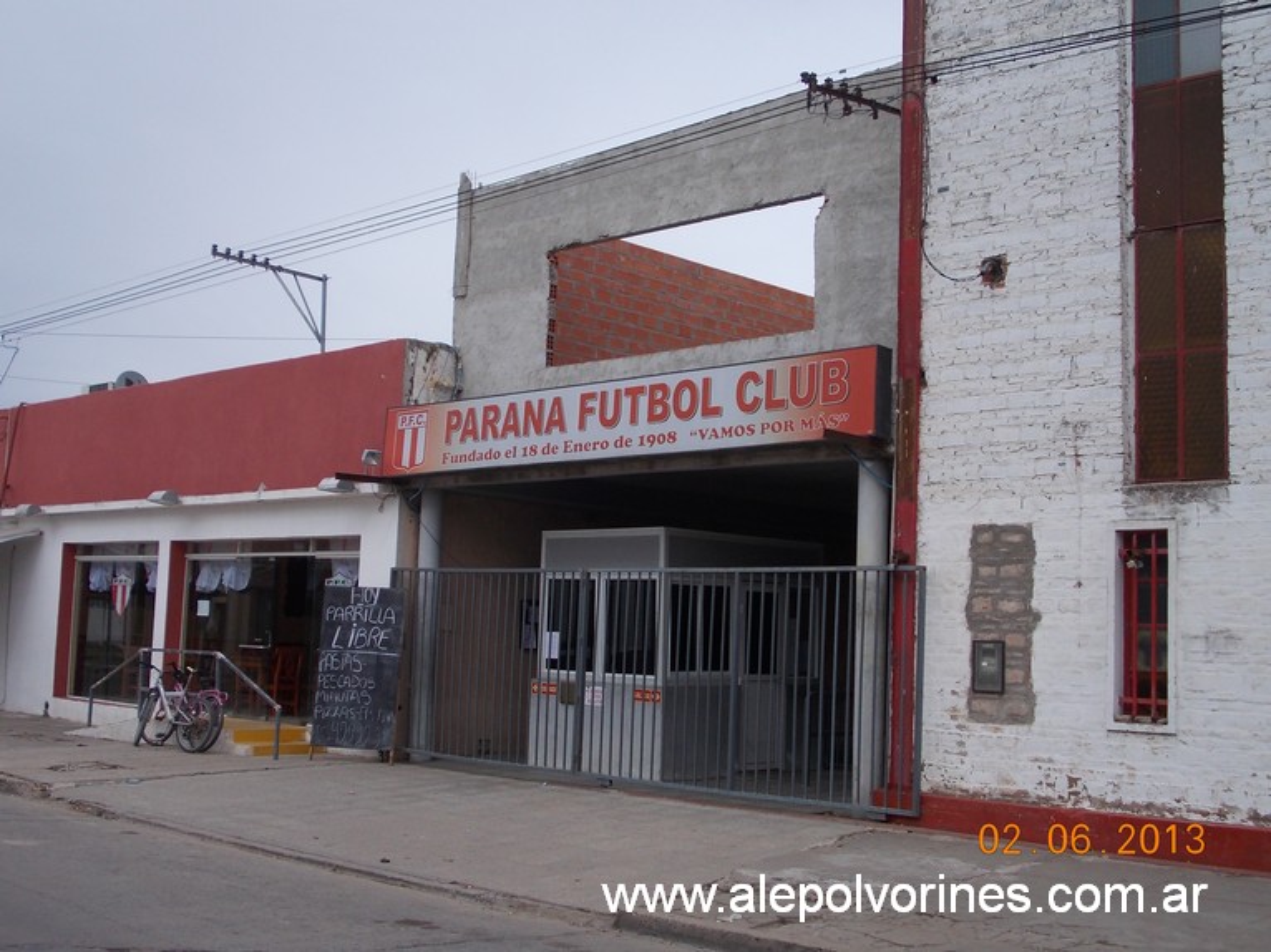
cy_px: 476
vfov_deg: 33.6
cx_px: 636
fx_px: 1578
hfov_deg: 43.9
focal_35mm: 43
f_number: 6.5
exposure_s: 1/160
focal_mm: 6.1
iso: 80
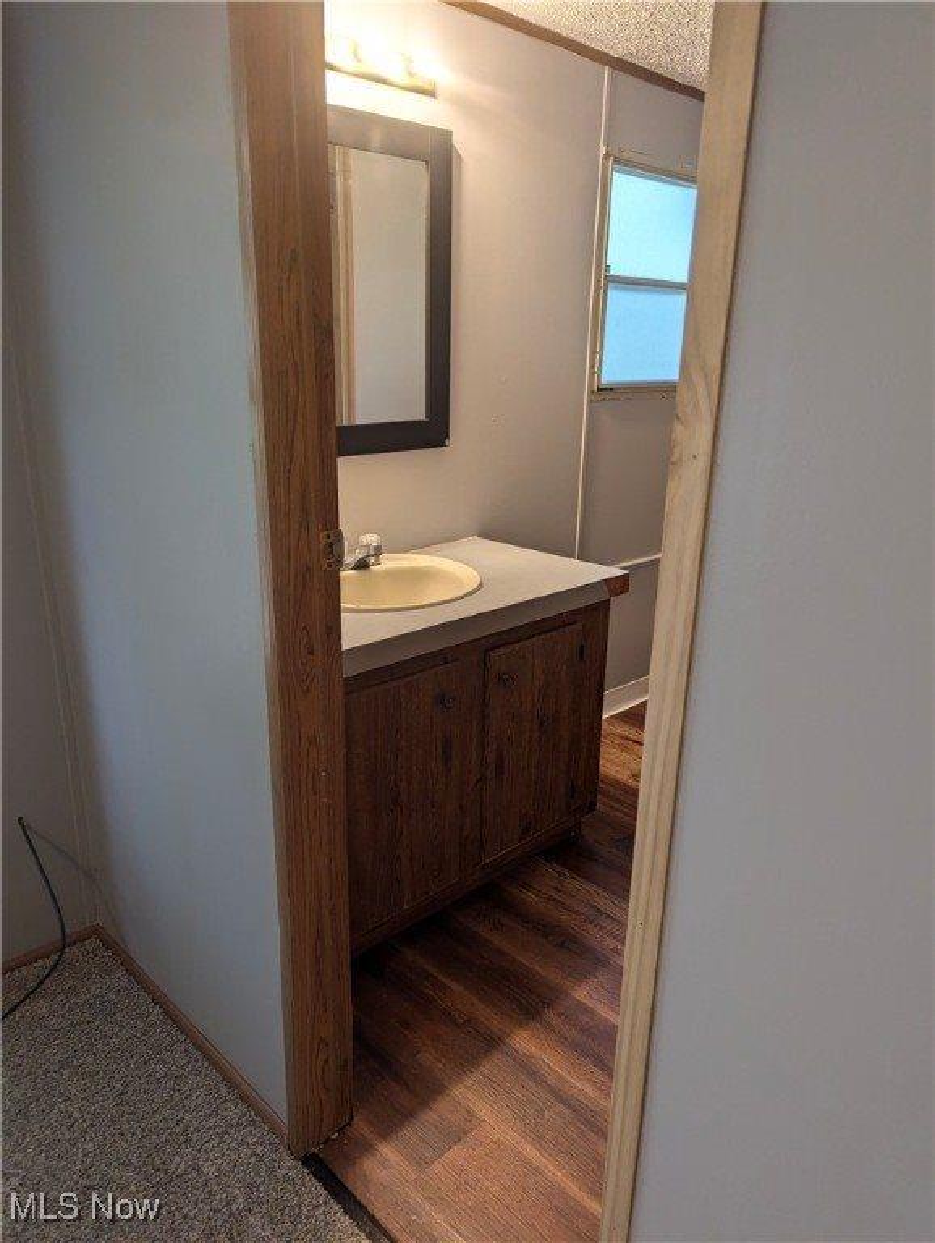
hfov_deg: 56.9
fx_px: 862
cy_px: 622
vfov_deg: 71.5
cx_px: 468
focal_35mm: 24
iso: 175
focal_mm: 6.81
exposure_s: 1/120
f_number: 1.85
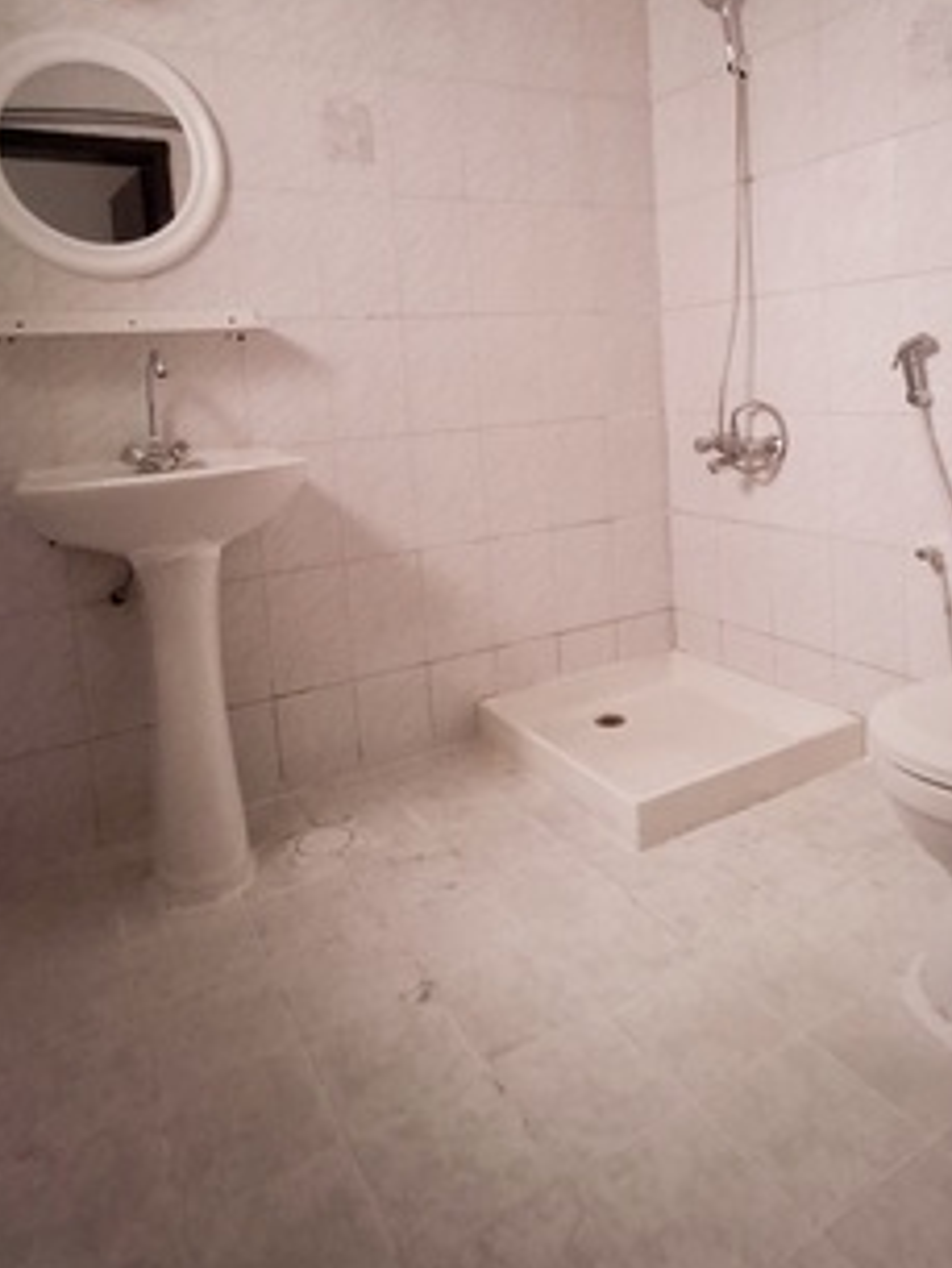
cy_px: 439
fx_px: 879
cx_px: 513
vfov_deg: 69.8
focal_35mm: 24
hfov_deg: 56.8
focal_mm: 1.64
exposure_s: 1/25
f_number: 2.2
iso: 500
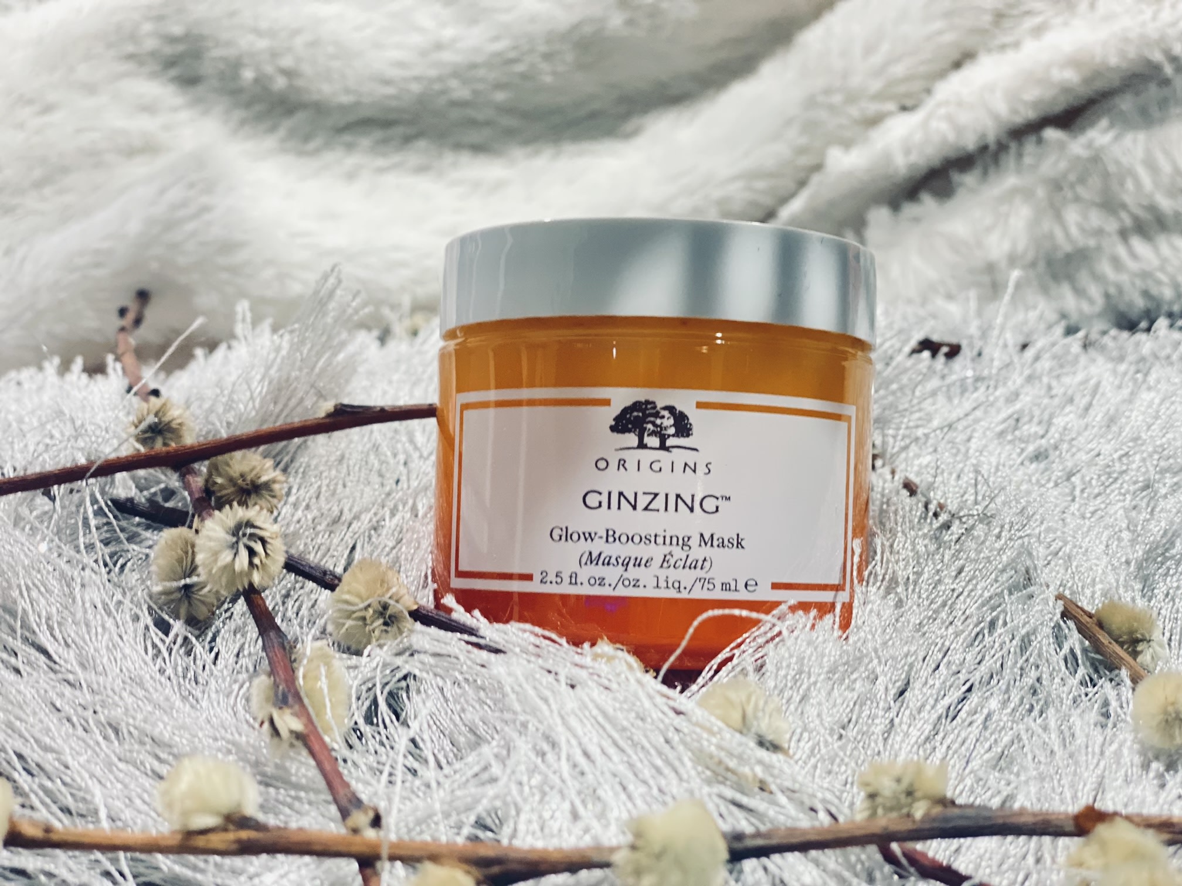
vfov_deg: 28.0
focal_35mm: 52
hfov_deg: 36.8
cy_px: 443
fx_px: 1776
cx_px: 591
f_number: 2
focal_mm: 6
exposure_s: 1/24
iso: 400
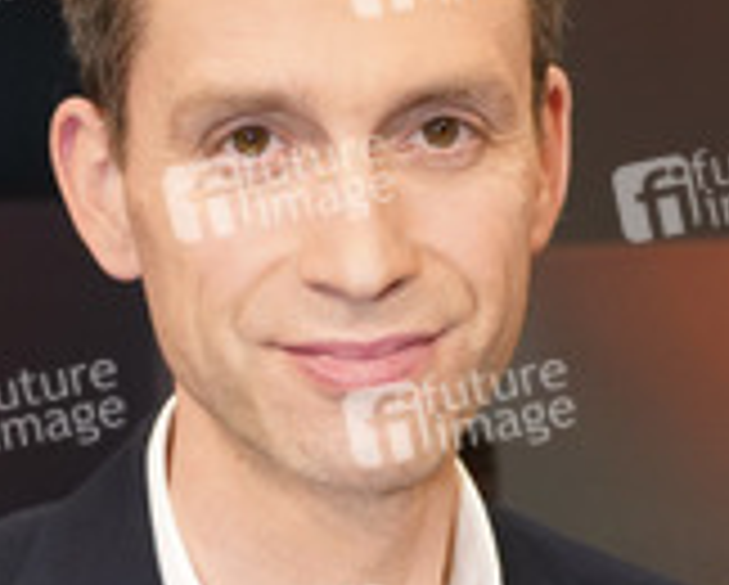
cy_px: 302
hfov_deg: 22.2
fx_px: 1858
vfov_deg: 17.9
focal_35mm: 86
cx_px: 340
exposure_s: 1/125
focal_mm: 33
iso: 2000
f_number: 5.6
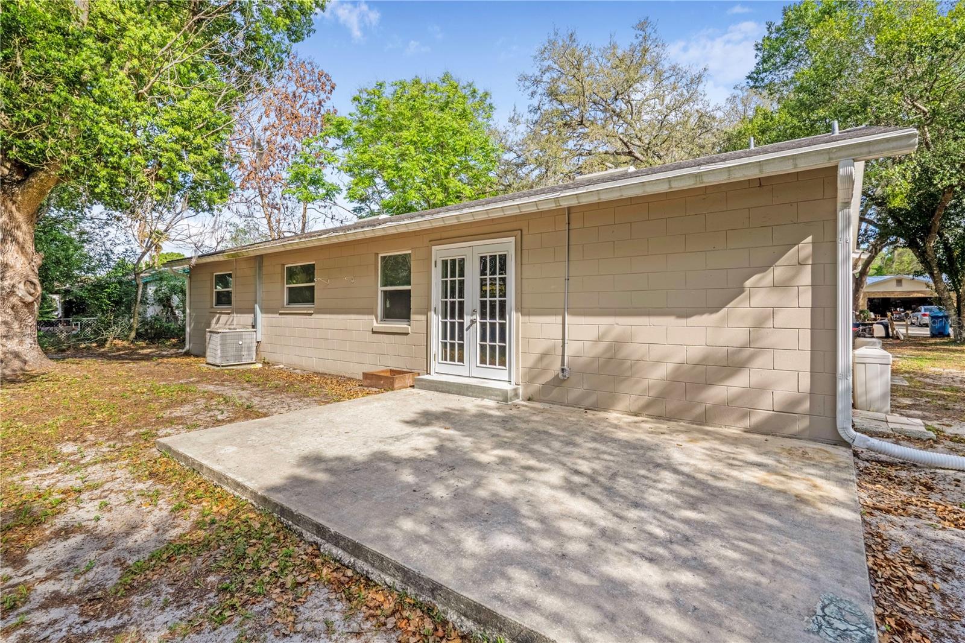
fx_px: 442
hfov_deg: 95.0
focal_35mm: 16
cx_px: 482
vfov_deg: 72.0
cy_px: 322
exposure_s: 1/4000
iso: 250
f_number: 9
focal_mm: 11
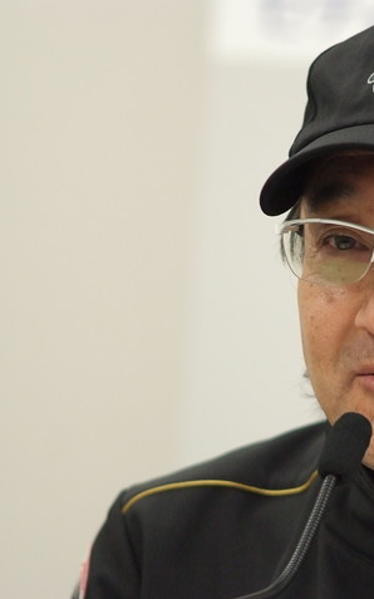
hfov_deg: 3.2
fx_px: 6770
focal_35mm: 415
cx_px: 409
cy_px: 299
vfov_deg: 5.1
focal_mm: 180
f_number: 2.8
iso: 1600
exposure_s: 1/250
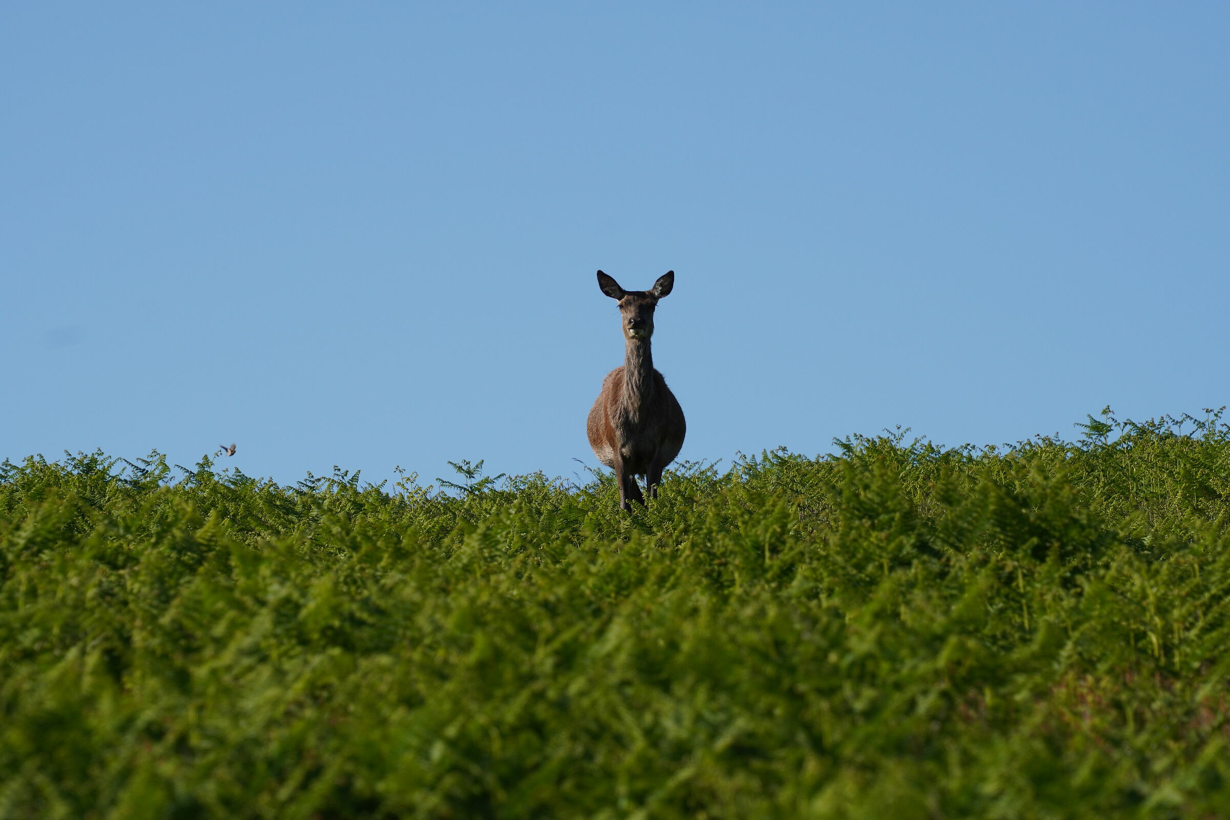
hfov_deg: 6.9
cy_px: 410
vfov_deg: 4.6
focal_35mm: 300
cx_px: 615
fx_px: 10249
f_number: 9
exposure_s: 1/320
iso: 125
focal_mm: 200
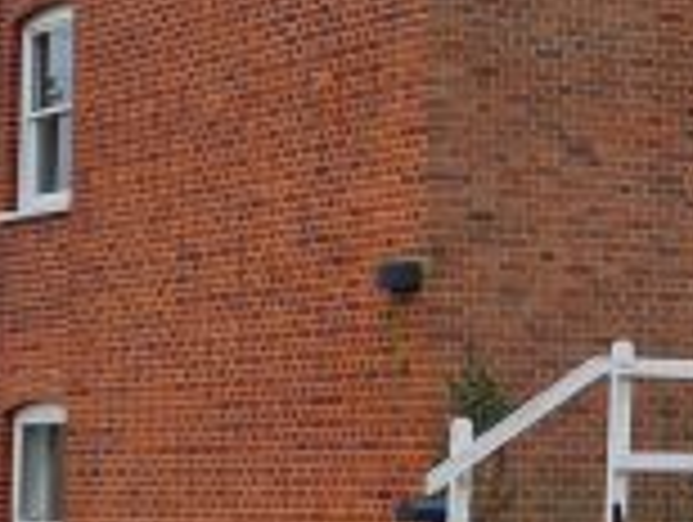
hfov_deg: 12.0
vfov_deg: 9.3
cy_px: 259
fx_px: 3208
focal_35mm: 160
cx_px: 873
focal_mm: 5.4
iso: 50
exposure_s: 1/594
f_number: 1.8
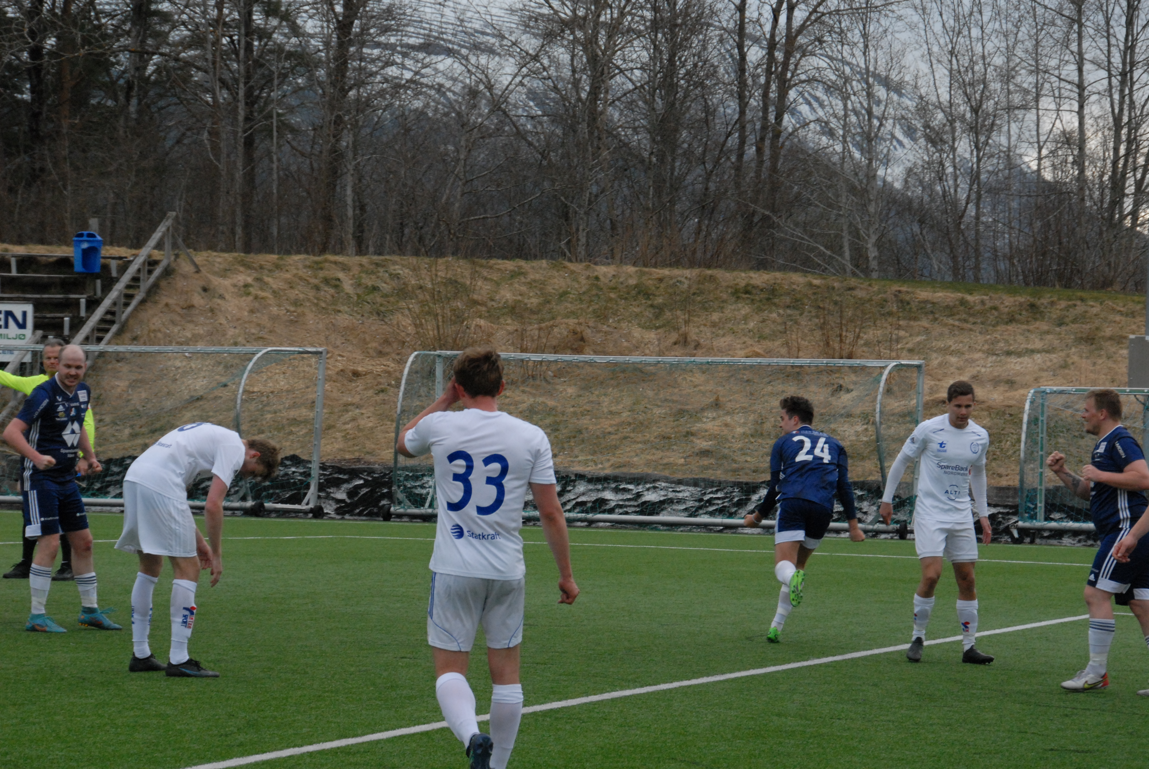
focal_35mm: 135
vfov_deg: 10.2
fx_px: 4314
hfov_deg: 15.2
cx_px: 574
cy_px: 384
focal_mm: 90
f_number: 11
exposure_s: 1/500
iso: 1000
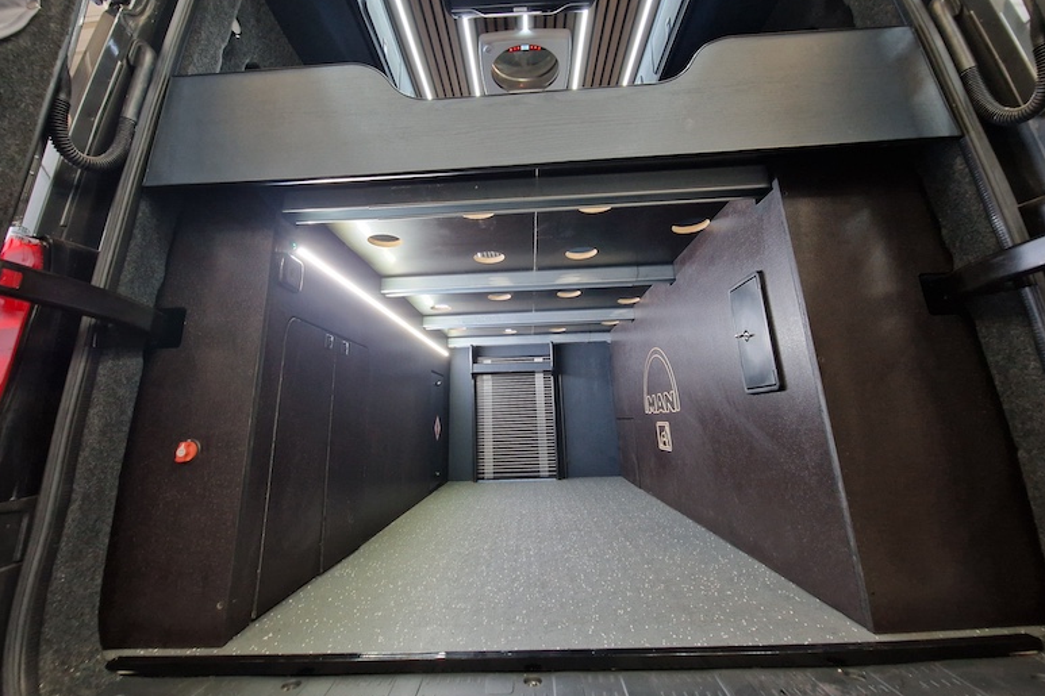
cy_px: 299
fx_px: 406
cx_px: 519
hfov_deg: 104.3
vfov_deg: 80.7
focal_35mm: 14
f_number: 2.2
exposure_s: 1/33
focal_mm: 2.2
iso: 640
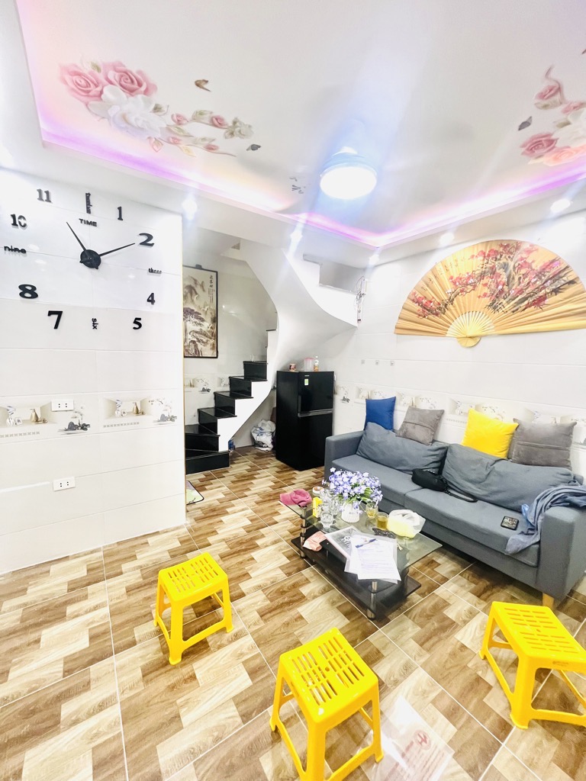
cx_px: 293
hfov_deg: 89.9
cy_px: 390
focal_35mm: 13
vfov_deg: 106.2
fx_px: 293
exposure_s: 1/100
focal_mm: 1.57
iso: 250
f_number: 1.8
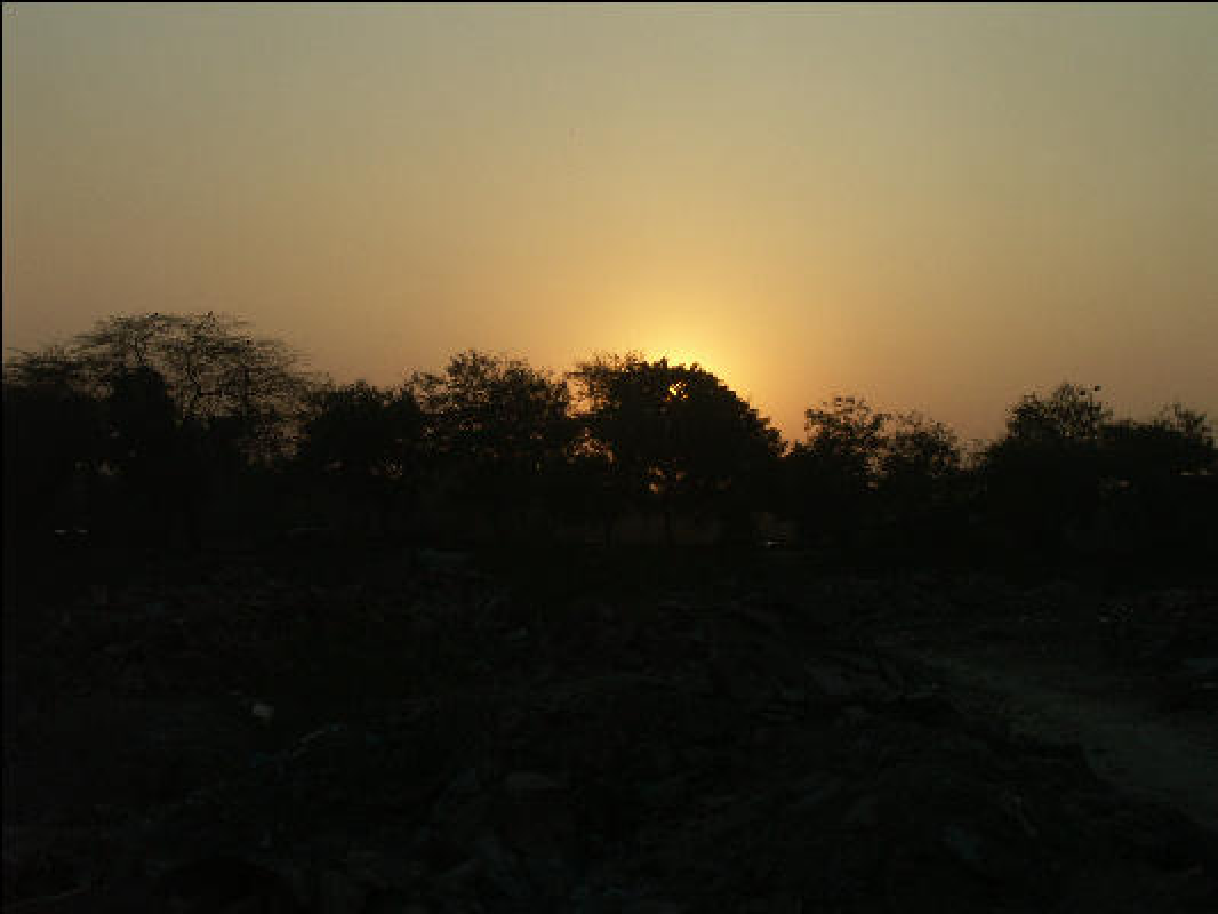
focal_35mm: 68
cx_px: 609
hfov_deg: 28.6
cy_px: 457
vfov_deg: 21.6
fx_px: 2393
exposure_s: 1/500
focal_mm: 16.9
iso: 100
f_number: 8
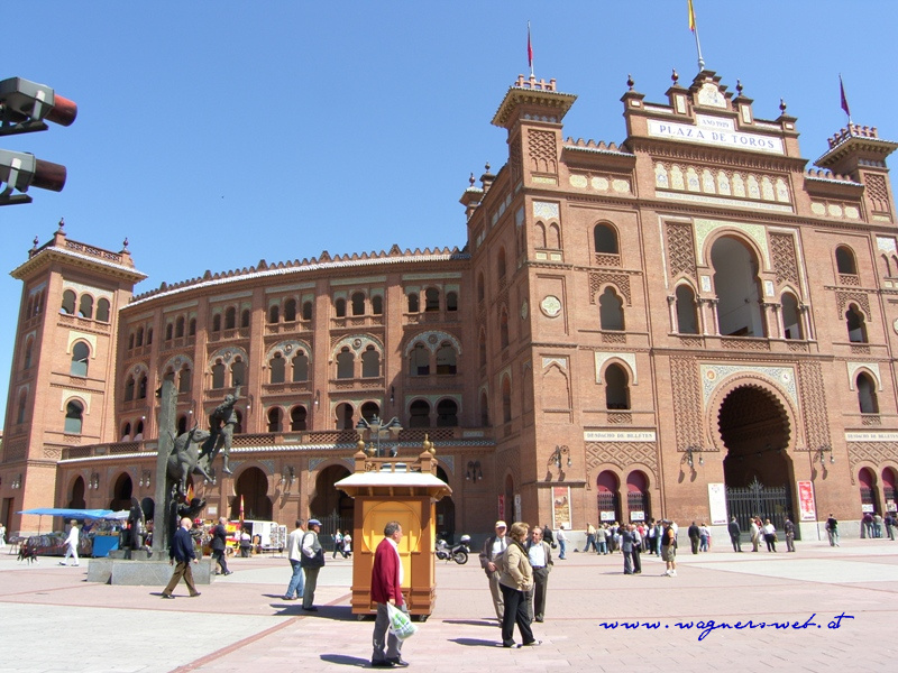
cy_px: 336
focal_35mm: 28
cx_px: 449
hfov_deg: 63.4
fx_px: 726
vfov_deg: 49.7
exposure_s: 1/200
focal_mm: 7.4
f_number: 6.3
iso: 50
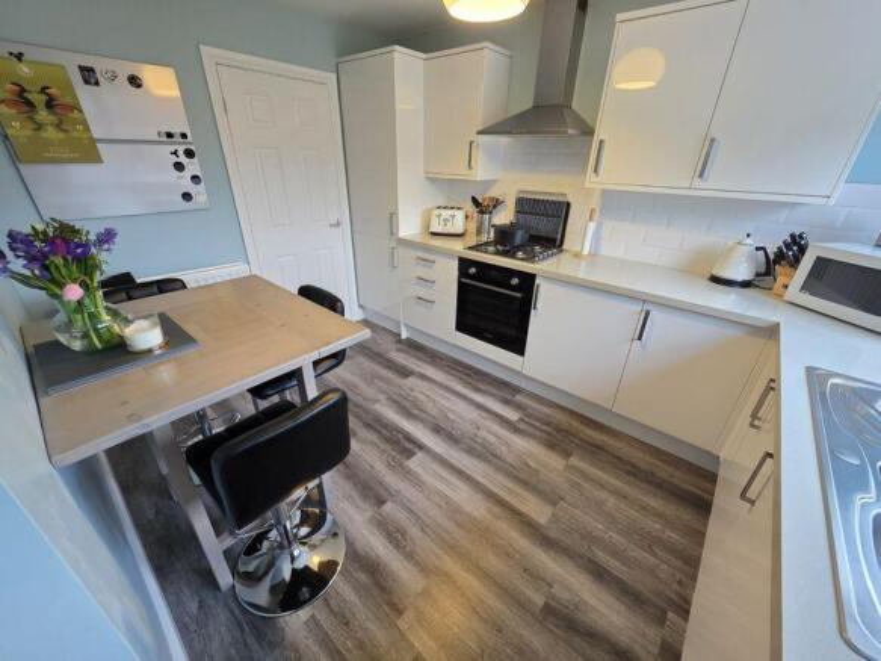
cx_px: 440
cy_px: 330
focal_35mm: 13
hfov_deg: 106.2
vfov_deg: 89.9
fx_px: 331
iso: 250
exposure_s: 1/50
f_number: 1.9
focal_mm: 2.2
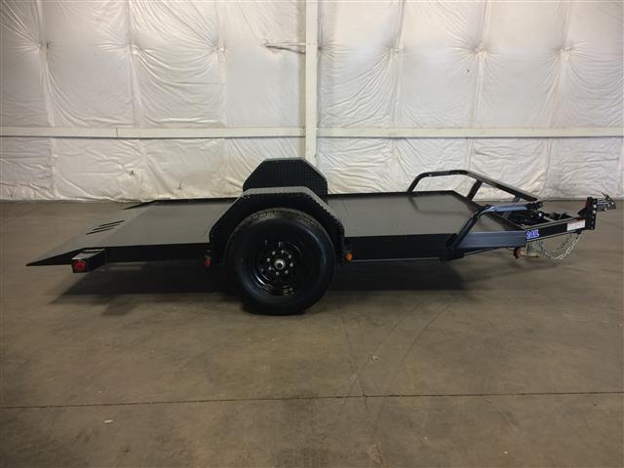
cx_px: 312
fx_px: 523
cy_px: 234
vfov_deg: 48.2
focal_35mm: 29
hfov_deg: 61.7
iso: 64
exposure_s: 1/30
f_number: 2.2
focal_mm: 4.15
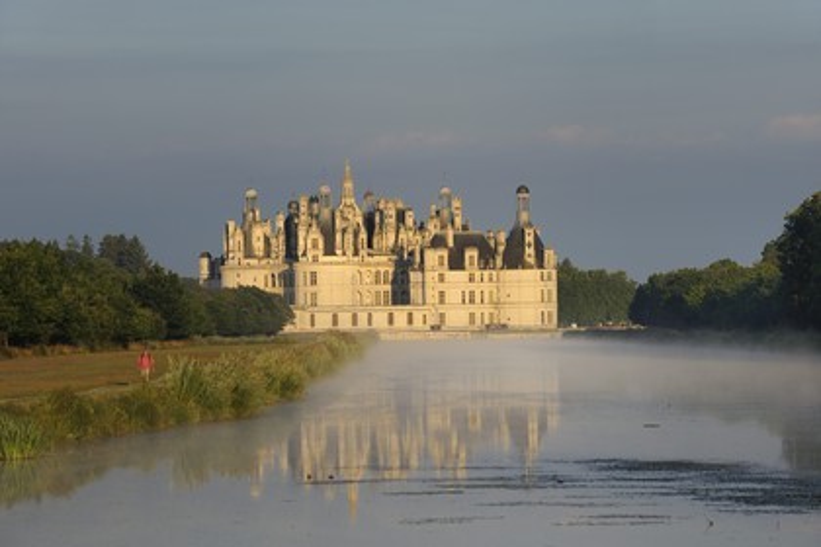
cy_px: 274
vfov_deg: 6.9
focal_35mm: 200
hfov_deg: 10.3
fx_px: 4561
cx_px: 410
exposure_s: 1/320
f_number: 11
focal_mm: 200
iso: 400
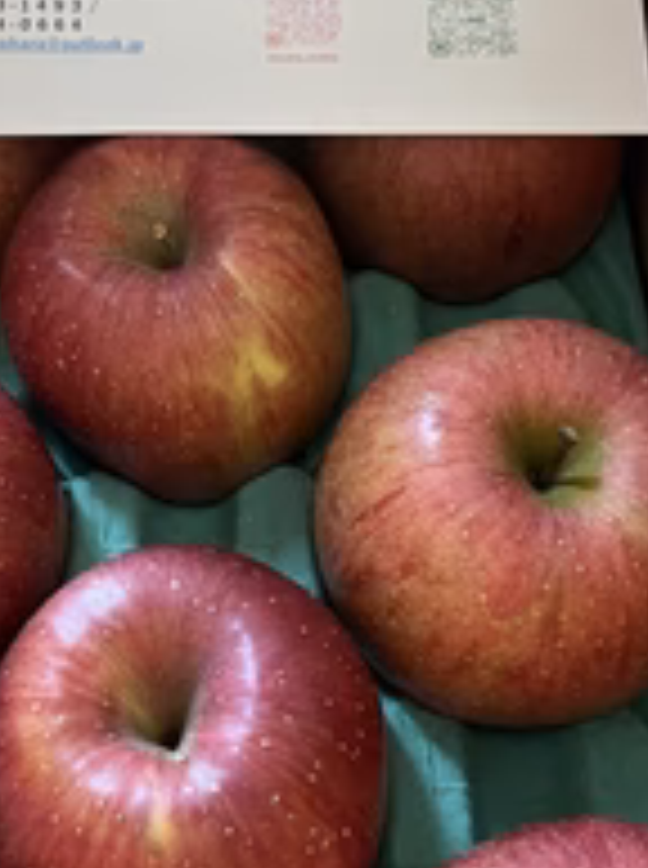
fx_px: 1352
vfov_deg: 35.5
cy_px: 355
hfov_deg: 26.7
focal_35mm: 54
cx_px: 189
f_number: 1.6
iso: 400
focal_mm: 5.1
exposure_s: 1/33
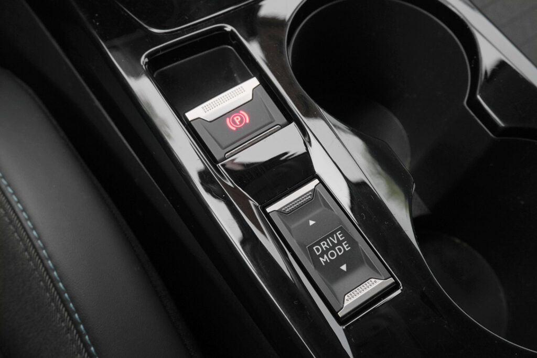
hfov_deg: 51.9
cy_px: 179
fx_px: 552
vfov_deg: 36.0
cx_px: 268
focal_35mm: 37
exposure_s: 1/60
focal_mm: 24.9
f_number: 7.1
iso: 2000
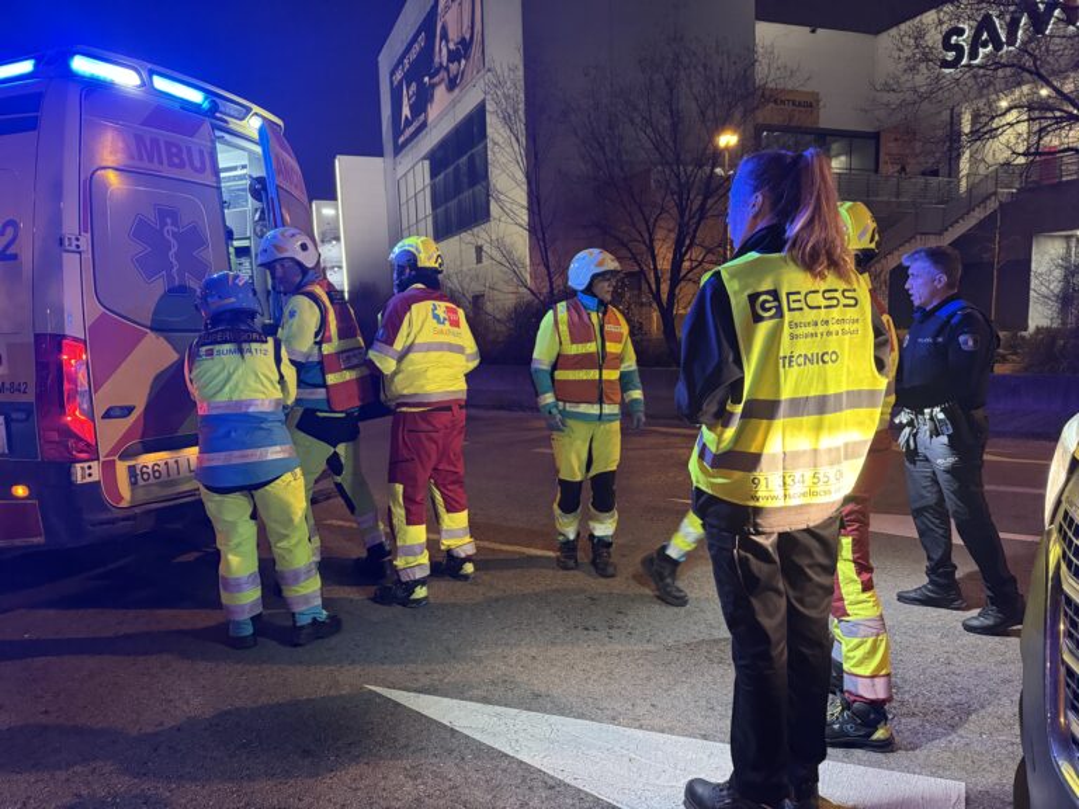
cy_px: 404
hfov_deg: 71.6
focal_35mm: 24
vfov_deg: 56.8
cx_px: 540
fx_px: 748
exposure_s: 1/55
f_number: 1.78
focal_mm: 6.76
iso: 800
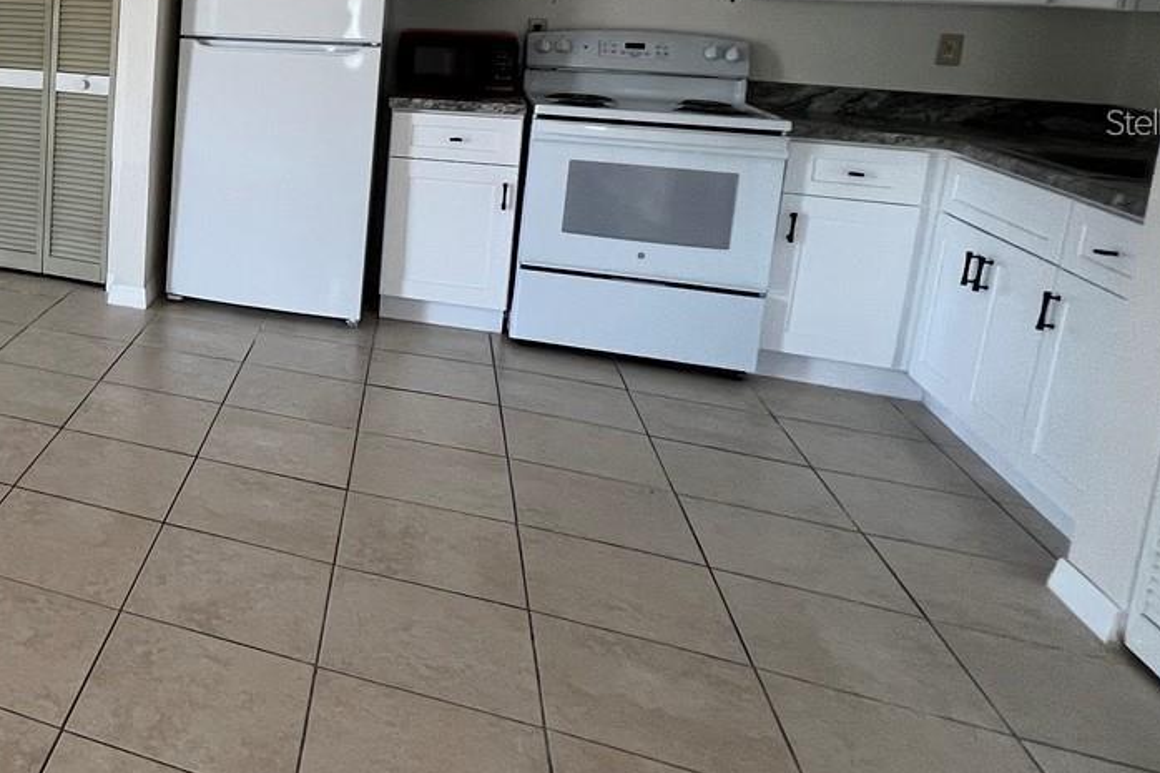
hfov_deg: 47.0
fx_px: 999
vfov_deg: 40.0
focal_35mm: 31
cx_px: -66
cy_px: 121
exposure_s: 1/99
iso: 100
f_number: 1.8
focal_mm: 1.57
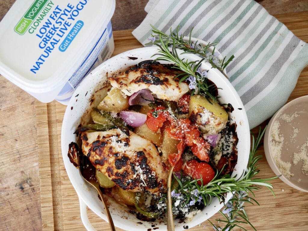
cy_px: 116
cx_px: 154
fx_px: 392
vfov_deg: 32.9
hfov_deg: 42.9
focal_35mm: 44
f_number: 4.2
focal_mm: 22
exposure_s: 1/60
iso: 640
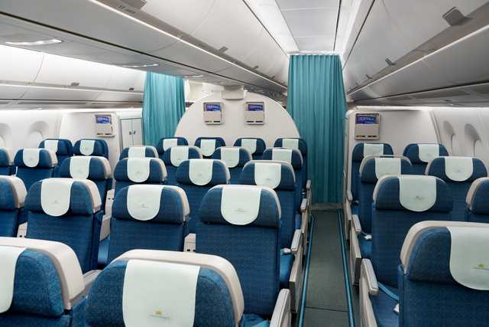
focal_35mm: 24
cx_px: 244
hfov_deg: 73.7
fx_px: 326
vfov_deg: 53.2
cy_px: 164
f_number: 5
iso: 125
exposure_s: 1/2
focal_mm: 24
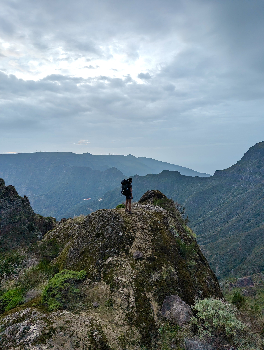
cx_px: 132
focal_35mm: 24
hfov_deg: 56.9
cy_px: 175
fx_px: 243
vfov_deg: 71.5
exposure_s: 1/31.3
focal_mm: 6.81
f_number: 1.85
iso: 44
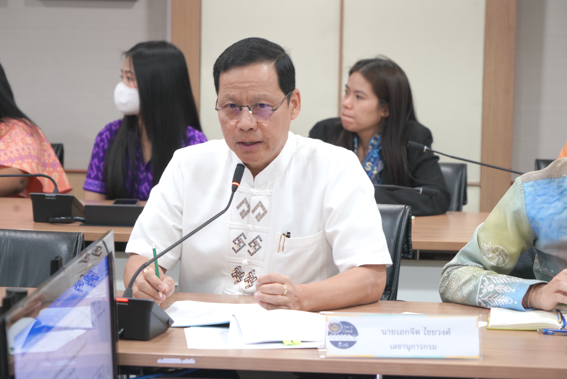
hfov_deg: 17.1
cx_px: 284
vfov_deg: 11.4
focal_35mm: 120
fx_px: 1890
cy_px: 190
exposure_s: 1/25
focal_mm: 120
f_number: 6.3
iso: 800
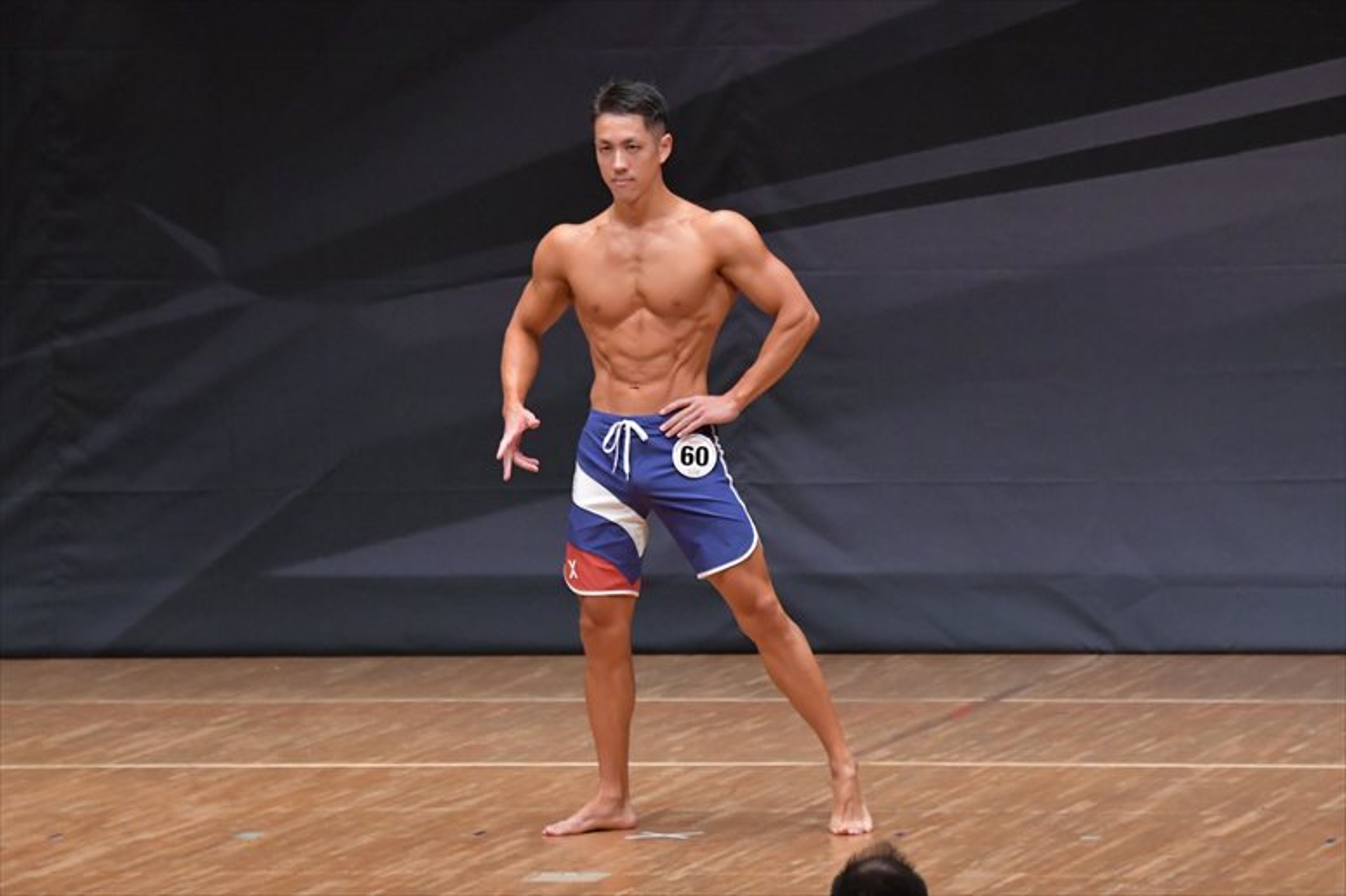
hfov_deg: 7.2
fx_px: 10651
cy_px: 448
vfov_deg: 4.8
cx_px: 673
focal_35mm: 285
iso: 6400
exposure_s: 1/400
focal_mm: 190
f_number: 5.6
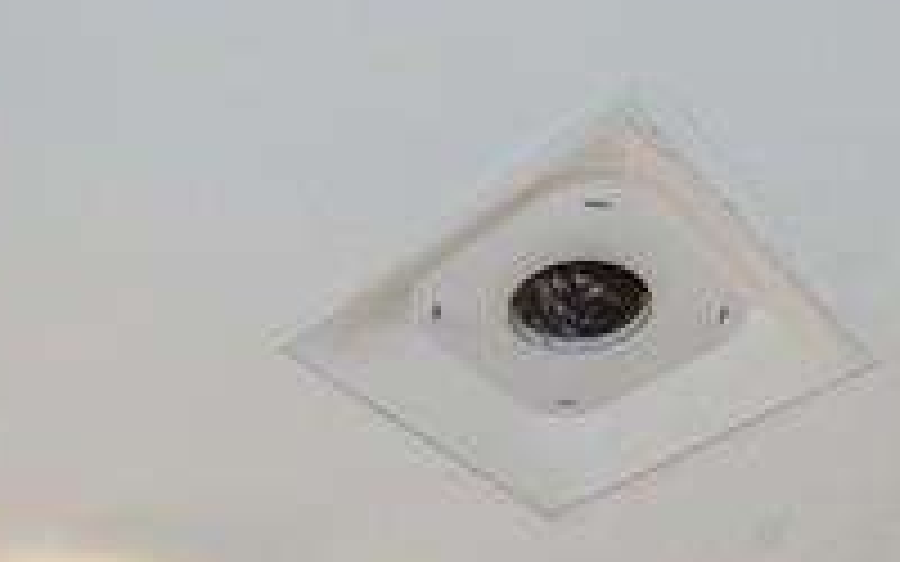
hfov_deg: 36.9
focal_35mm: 55
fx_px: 1349
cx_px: 448
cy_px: 1277
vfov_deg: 15.5
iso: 200
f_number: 11
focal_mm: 12
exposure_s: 1/6
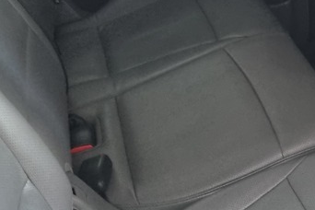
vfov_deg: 16.5
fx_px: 709
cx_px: 339
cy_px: -4
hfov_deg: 23.6
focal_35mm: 81
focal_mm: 5.4
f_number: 1.8
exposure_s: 1/50
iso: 500
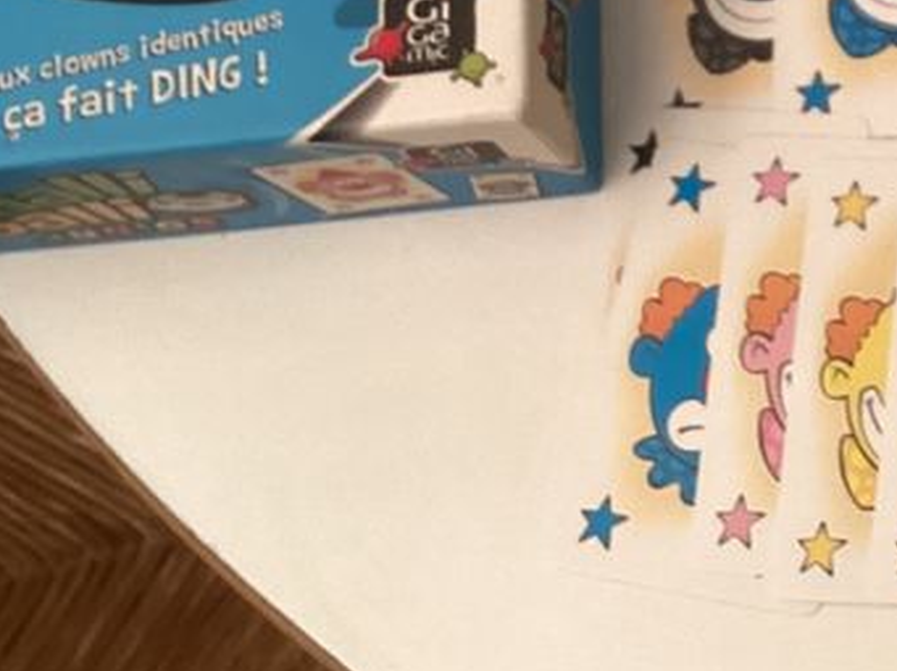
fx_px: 2356
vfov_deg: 15.3
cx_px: 1094
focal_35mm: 91
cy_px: -263
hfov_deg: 20.1
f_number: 2.4
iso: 200
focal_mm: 3.3
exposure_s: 1/50
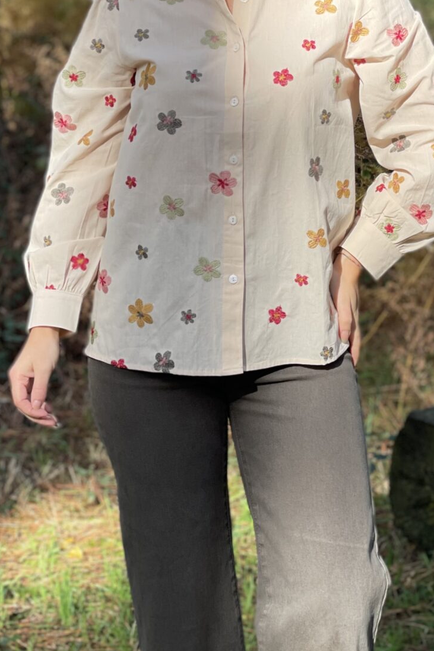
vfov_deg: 19.8
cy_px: 65
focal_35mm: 101
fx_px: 1827
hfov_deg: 13.5
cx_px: 243
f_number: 2
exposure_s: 1/277
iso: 32
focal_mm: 6
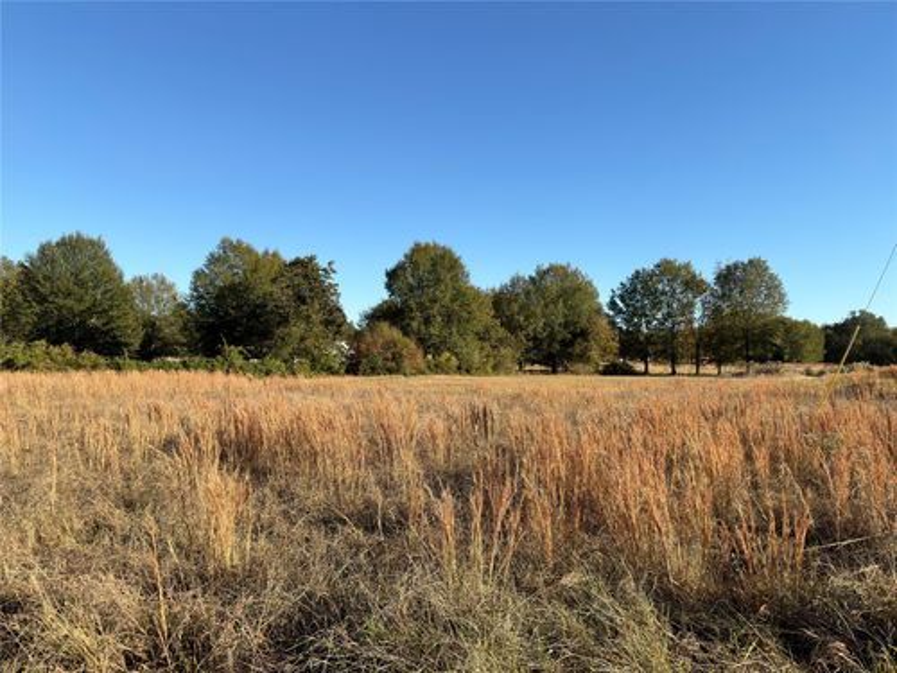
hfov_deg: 71.6
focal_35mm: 24
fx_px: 622
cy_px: 336
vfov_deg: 56.8
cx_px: 448
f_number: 1.78
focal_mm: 6.76
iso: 64
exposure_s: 1/2597
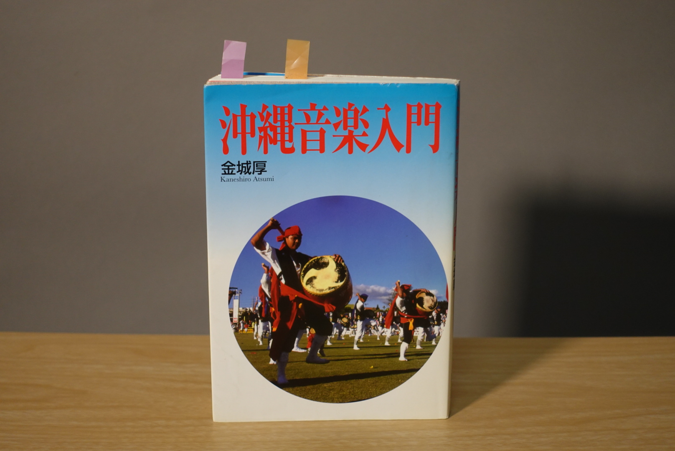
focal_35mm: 69
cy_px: 226
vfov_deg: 19.8
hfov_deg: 29.2
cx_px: 338
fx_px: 1295
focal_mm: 25.51
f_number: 2.8
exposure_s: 1/80
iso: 500
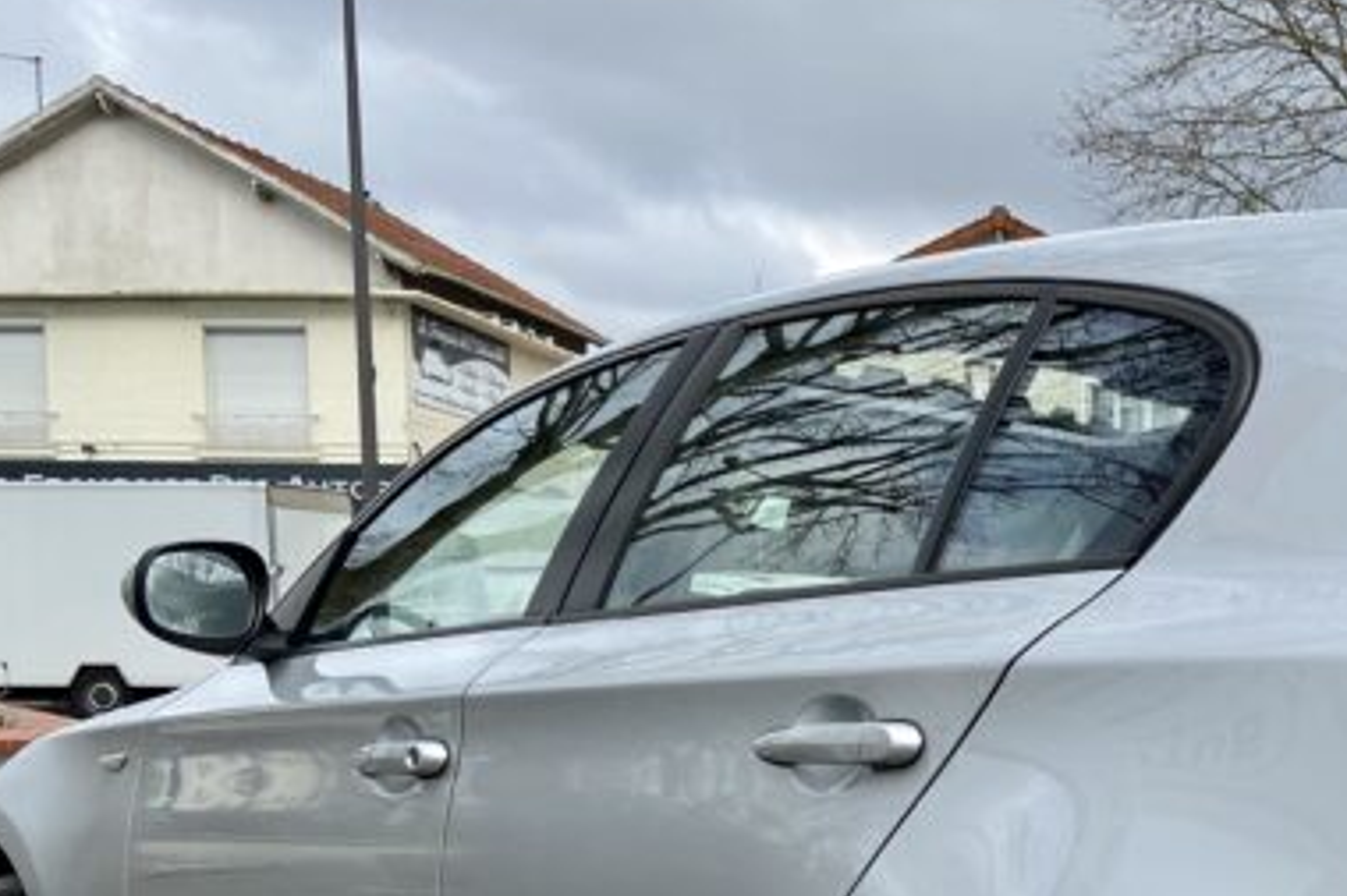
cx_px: 1226
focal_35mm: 57
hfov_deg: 33.1
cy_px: 839
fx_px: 2132
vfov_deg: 23.0
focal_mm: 4.25
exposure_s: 1/1272
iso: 32
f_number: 1.8
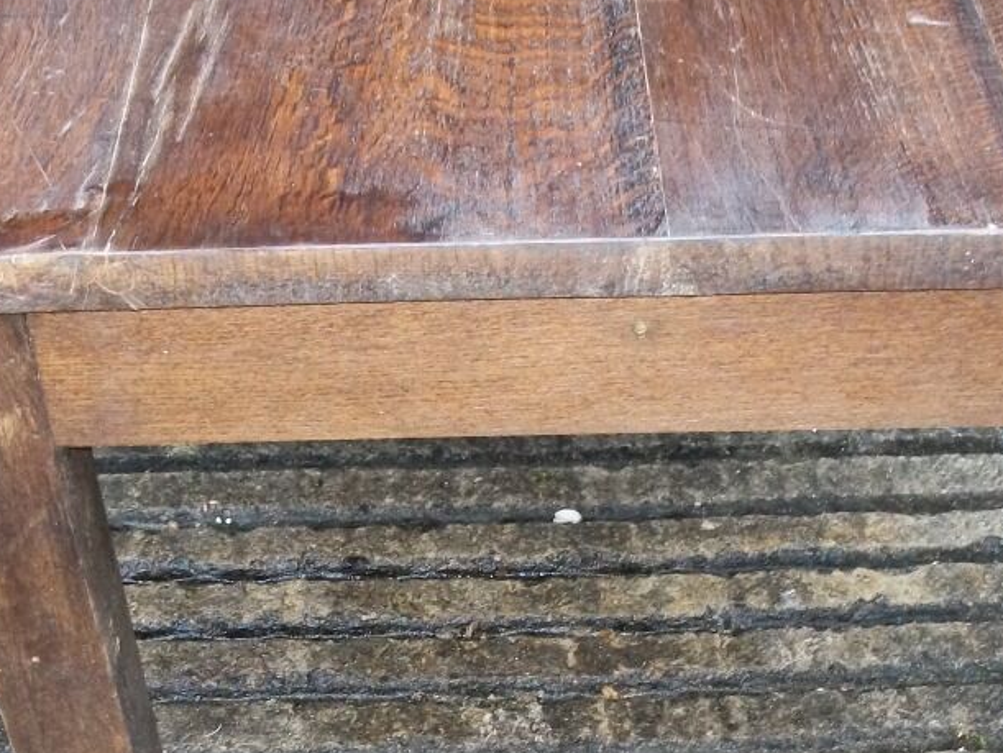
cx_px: 502
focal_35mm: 67
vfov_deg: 21.4
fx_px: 1942
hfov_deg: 29.0
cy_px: 709
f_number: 2.9
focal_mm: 5.7
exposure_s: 1/30
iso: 250
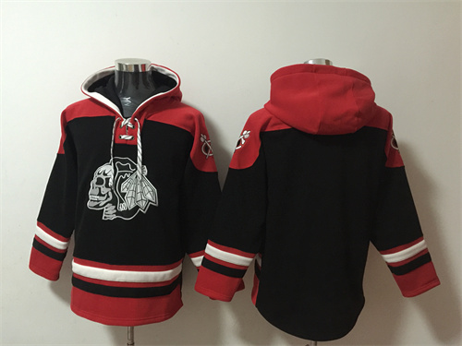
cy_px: 173
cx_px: 231
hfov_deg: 61.7
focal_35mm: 29
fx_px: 387
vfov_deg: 48.2
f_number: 2.2
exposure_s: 1/8
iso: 200
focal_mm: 4.15
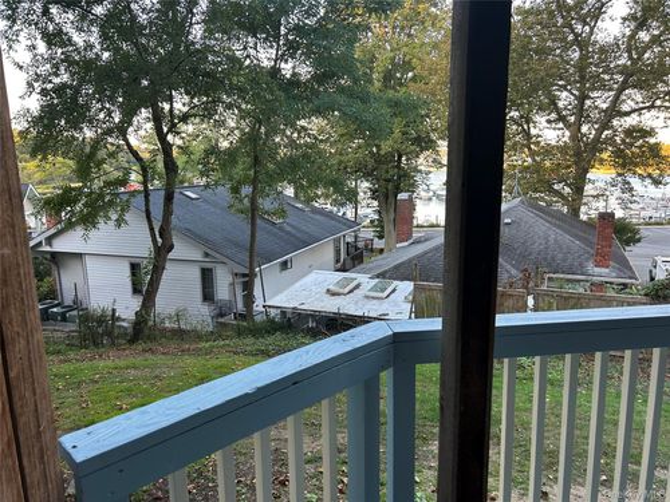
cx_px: 335
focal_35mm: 26
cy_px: 251
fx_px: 503
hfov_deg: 67.3
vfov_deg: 53.1
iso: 80
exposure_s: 1/121
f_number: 1.5
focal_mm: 5.7
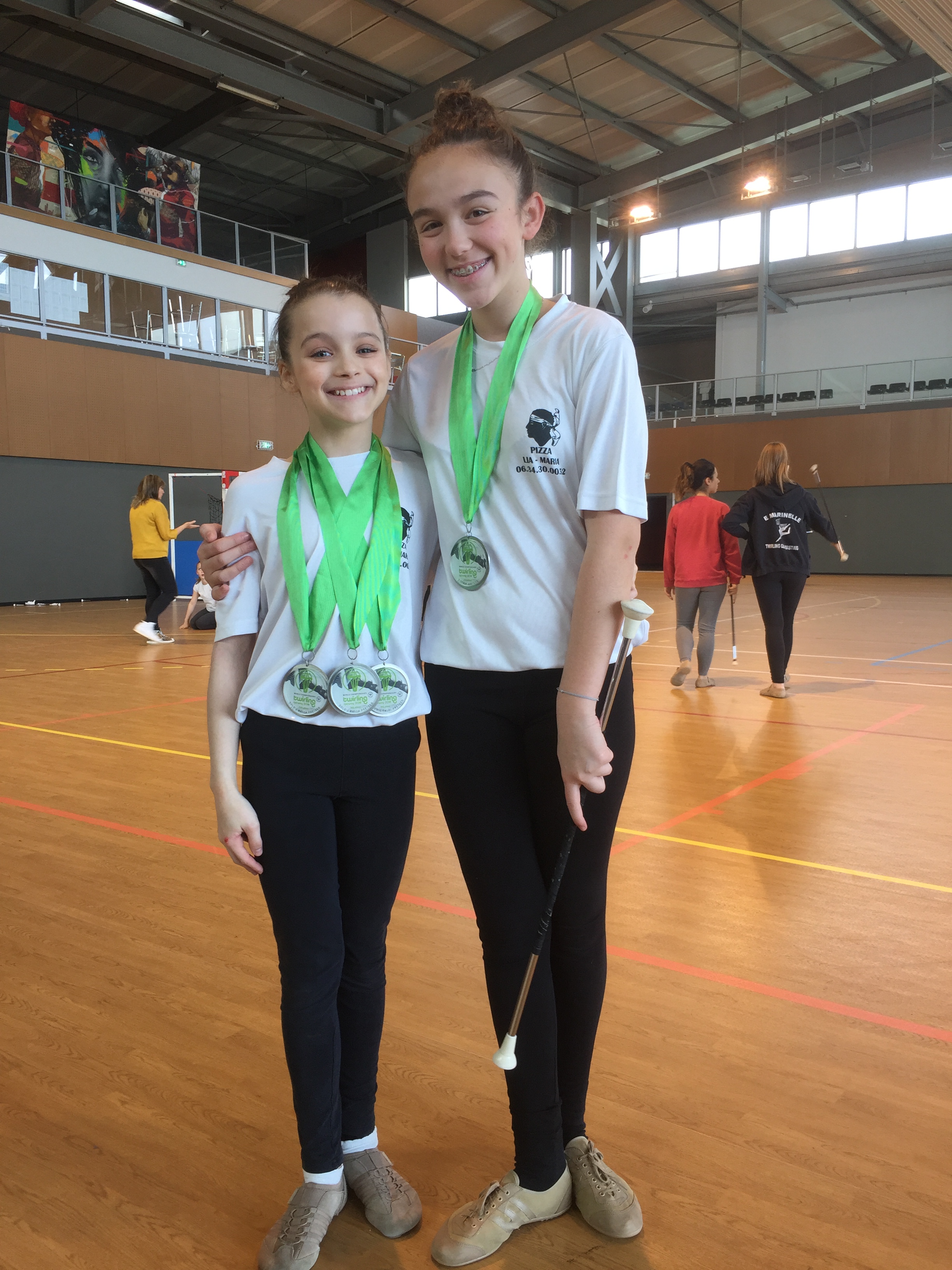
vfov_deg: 61.7
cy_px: 635
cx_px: 476
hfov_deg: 48.2
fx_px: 1063
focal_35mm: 29
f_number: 2.2
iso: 40
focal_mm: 4.15
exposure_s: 1/50
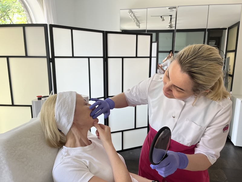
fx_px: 182
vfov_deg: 53.1
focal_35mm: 26
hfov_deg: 67.3
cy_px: 91
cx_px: 121
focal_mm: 5.1
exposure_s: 1/60
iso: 80
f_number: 1.6
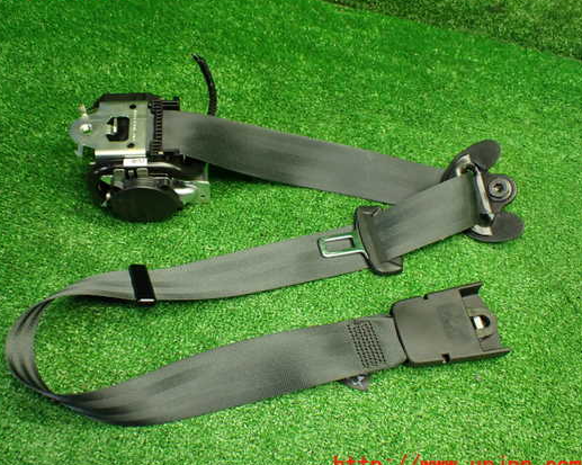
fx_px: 585
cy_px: 227
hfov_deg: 52.7
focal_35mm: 34
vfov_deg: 43.3
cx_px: 250
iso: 800
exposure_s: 1/125
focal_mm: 5.4
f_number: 2.3
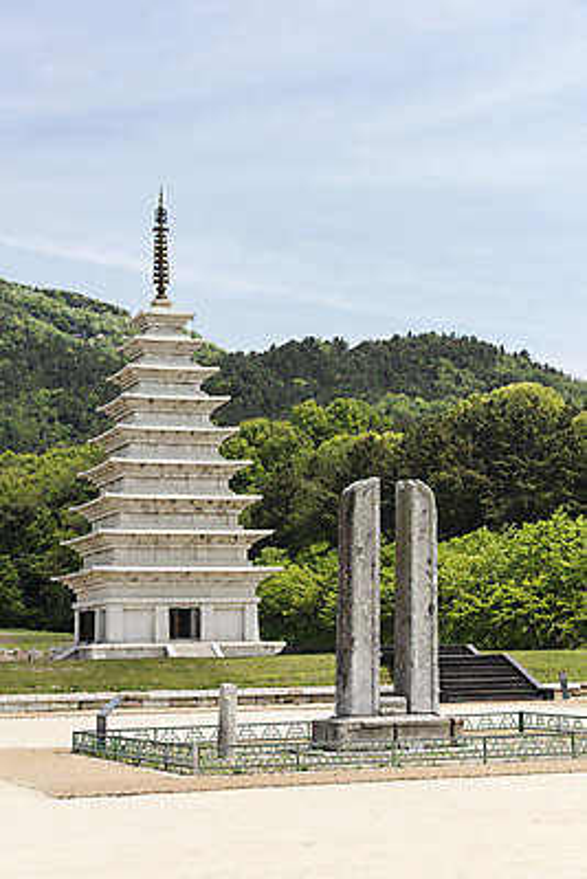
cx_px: 294
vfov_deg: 28.8
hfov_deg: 19.5
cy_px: 440
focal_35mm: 70
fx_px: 1710
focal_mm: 70
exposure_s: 1/250
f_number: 8
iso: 100
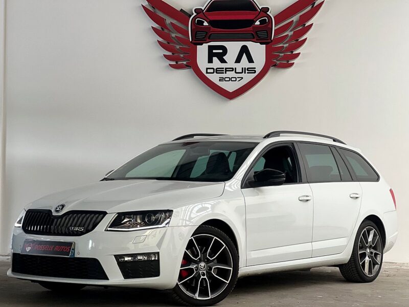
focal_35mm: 77
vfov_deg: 19.1
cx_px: 204
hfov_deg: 25.3
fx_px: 910
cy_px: 154
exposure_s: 1/121
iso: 200
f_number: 2.8
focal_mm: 9
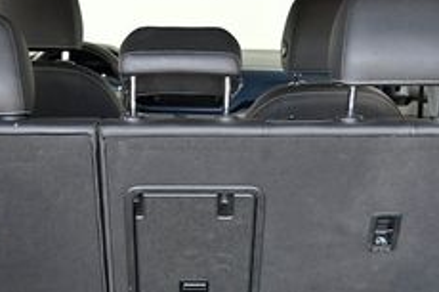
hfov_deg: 26.0
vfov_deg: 16.9
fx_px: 950
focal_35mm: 78
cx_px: 195
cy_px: 316
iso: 2000
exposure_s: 1/200
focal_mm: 28
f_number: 5
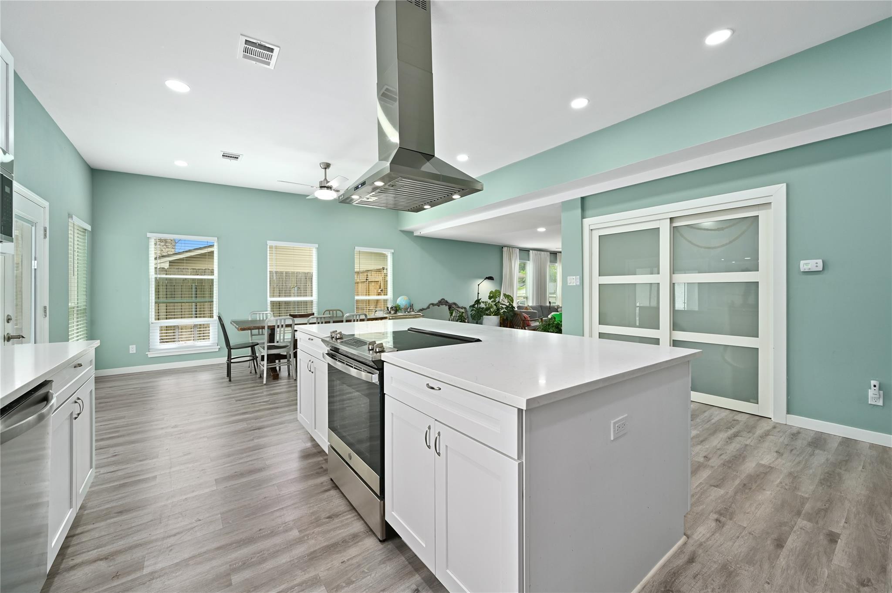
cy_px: 296
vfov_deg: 81.1
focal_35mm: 14
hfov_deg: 104.3
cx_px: 446
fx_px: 347
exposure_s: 1/13
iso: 800
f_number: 8
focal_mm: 14
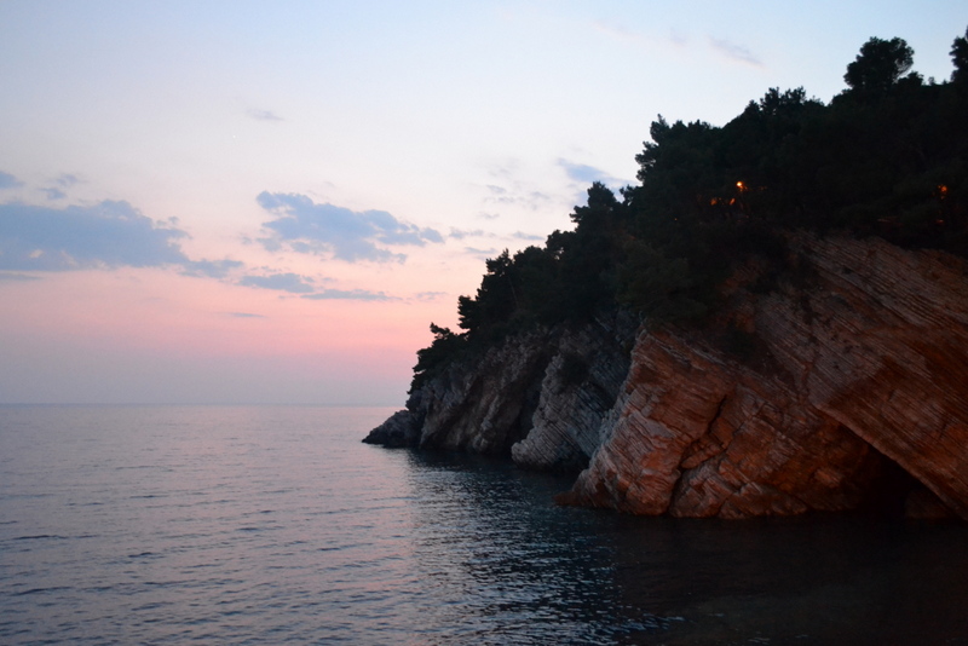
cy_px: 323
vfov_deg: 43.6
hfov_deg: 61.9
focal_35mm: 30
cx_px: 484
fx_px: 807
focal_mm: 20
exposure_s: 1/15
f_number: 3.8
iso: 3200
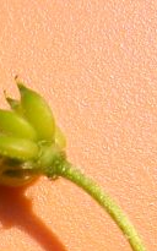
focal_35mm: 212
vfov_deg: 9.8
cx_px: -125
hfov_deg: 6.1
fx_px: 1452
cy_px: 245
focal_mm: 9.7
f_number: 3.5
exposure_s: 1/1406
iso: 100
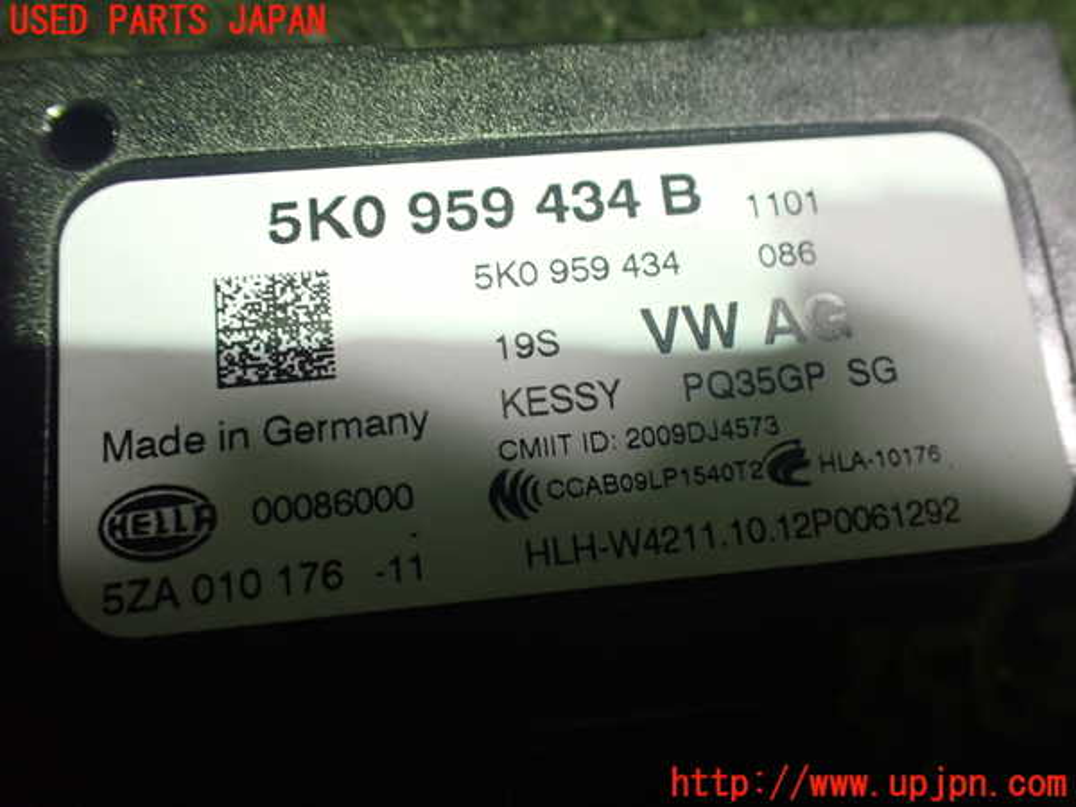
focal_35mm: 30
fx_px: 933
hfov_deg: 60.0
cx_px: 538
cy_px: 404
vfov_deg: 46.8
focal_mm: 5.4
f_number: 2.3
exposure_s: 1/40
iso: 800
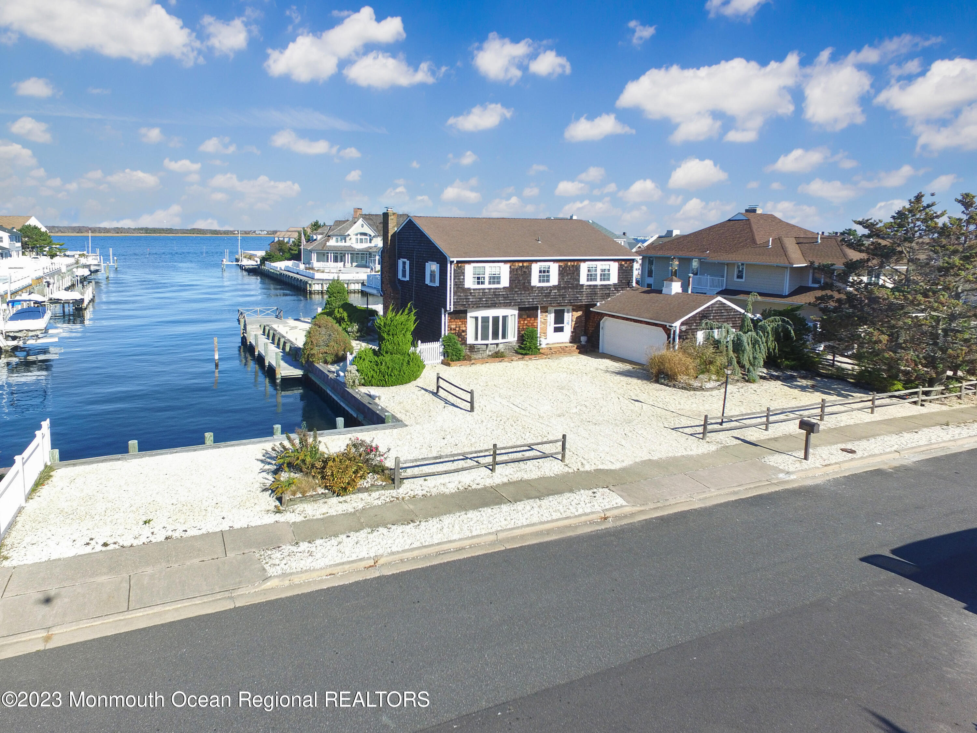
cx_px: 488
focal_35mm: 20
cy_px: 366
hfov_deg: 81.7
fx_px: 564
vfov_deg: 66.0
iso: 100
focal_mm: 3.61
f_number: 2.8
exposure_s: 1/636
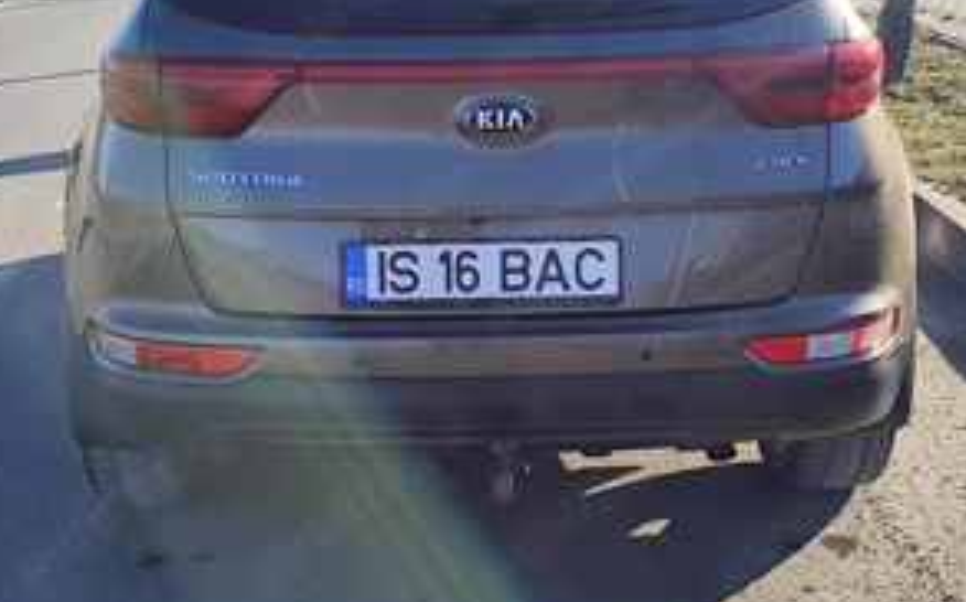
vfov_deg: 21.3
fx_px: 1605
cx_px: 473
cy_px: 308
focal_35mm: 61
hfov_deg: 33.5
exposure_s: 1/847
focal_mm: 6.14
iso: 50
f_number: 1.65
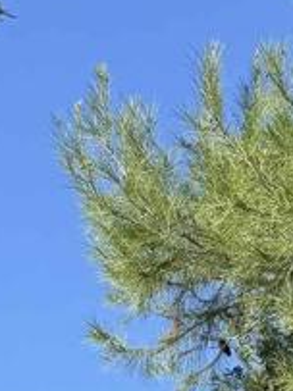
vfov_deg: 13.1
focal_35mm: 121
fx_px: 1367
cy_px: 874
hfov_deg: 12.0
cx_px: -42
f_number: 1.78
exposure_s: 1/2525
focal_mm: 6.76
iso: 80
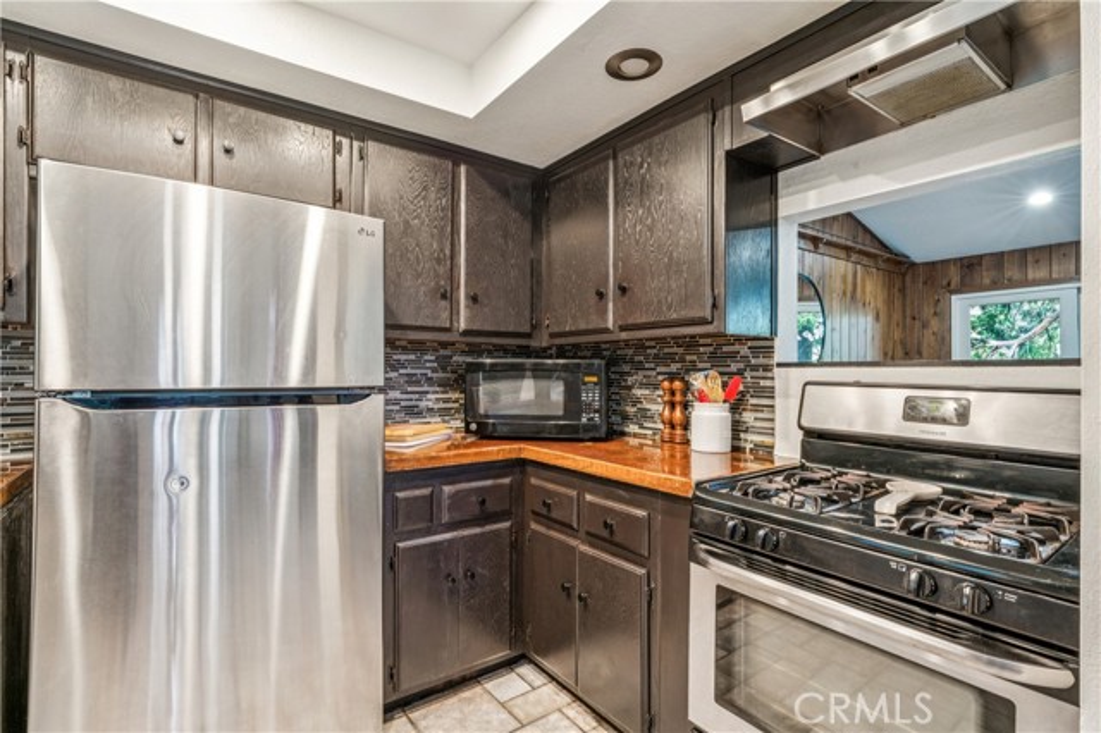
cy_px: 366
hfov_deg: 93.0
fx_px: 523
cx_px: 550
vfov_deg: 70.1
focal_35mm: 17
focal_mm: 17.1
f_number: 13
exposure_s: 6
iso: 100
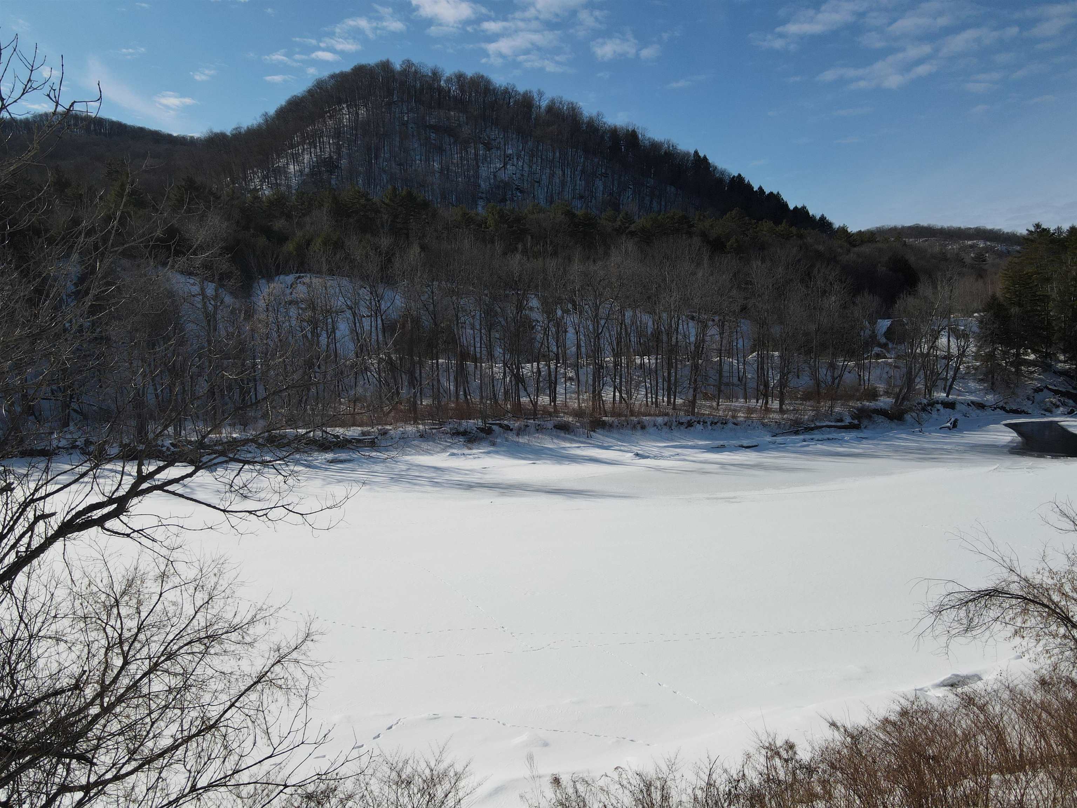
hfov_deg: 71.6
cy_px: 404
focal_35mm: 24
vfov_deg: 56.8
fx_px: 747
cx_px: 538
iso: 100
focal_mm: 4.5
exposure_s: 1/1500
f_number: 2.8
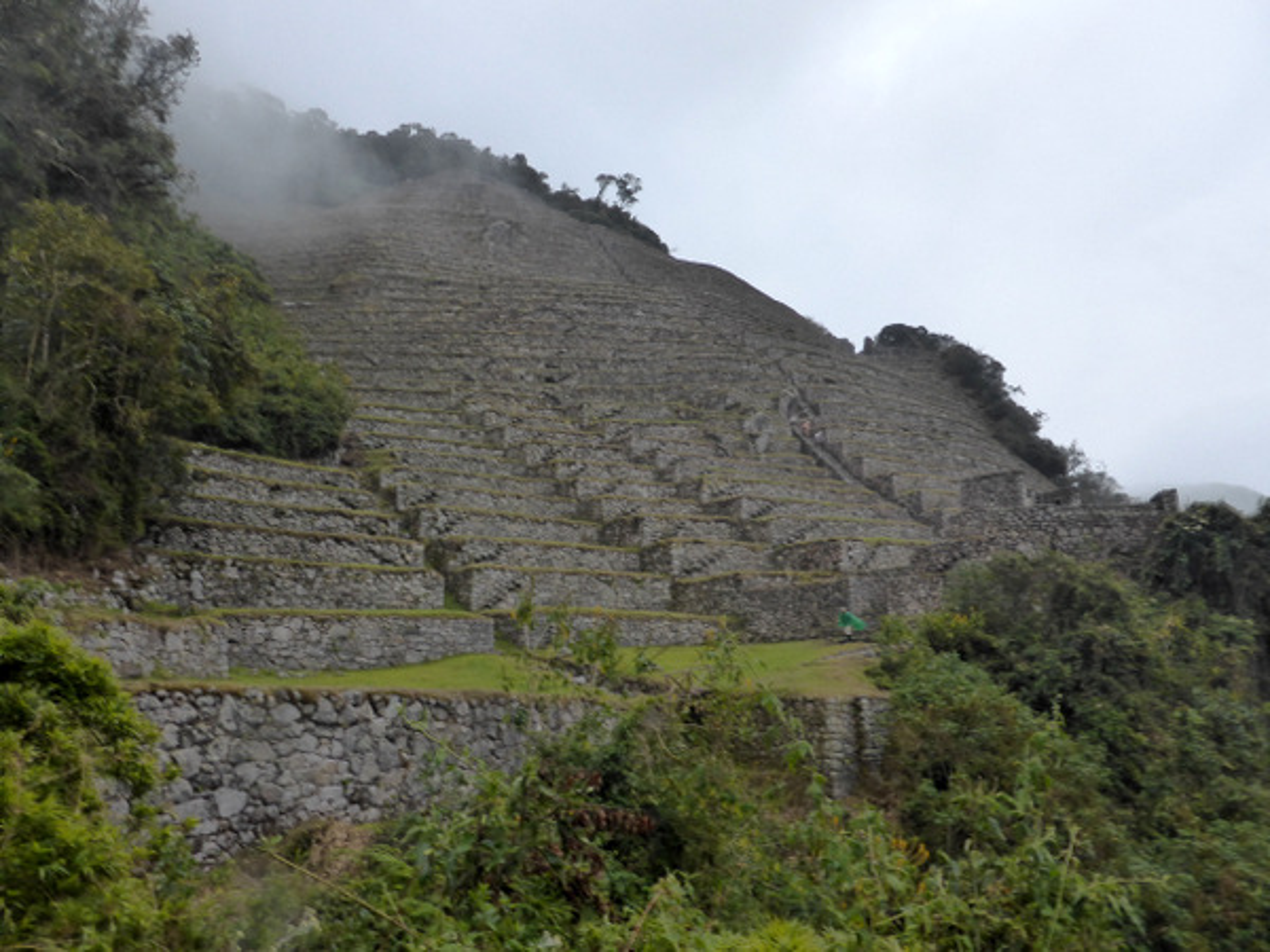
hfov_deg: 69.4
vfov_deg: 54.9
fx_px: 917
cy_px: 476
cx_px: 635
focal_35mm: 25
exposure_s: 1/100
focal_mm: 4.3
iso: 250
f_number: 3.3
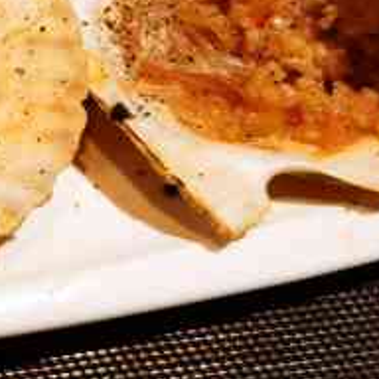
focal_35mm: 87
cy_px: 94
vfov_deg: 19.8
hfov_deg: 18.0
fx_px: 1078
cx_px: -172
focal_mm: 5.56
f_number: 1.6
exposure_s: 1/50
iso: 125
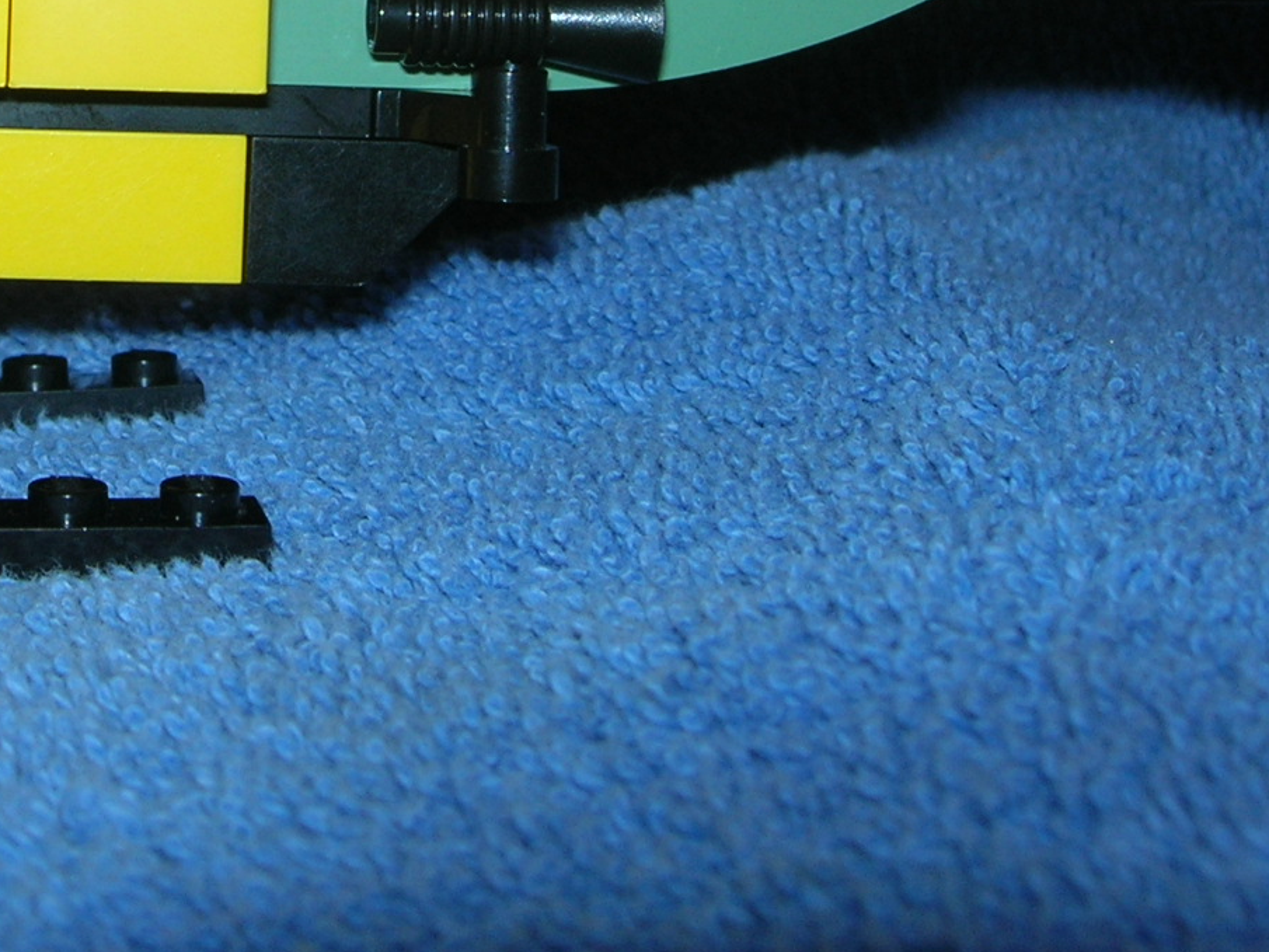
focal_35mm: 86
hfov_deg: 22.3
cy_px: -105
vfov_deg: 16.6
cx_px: 160
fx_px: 3153
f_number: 4.8
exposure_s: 1/60.1
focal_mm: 7.8
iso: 64
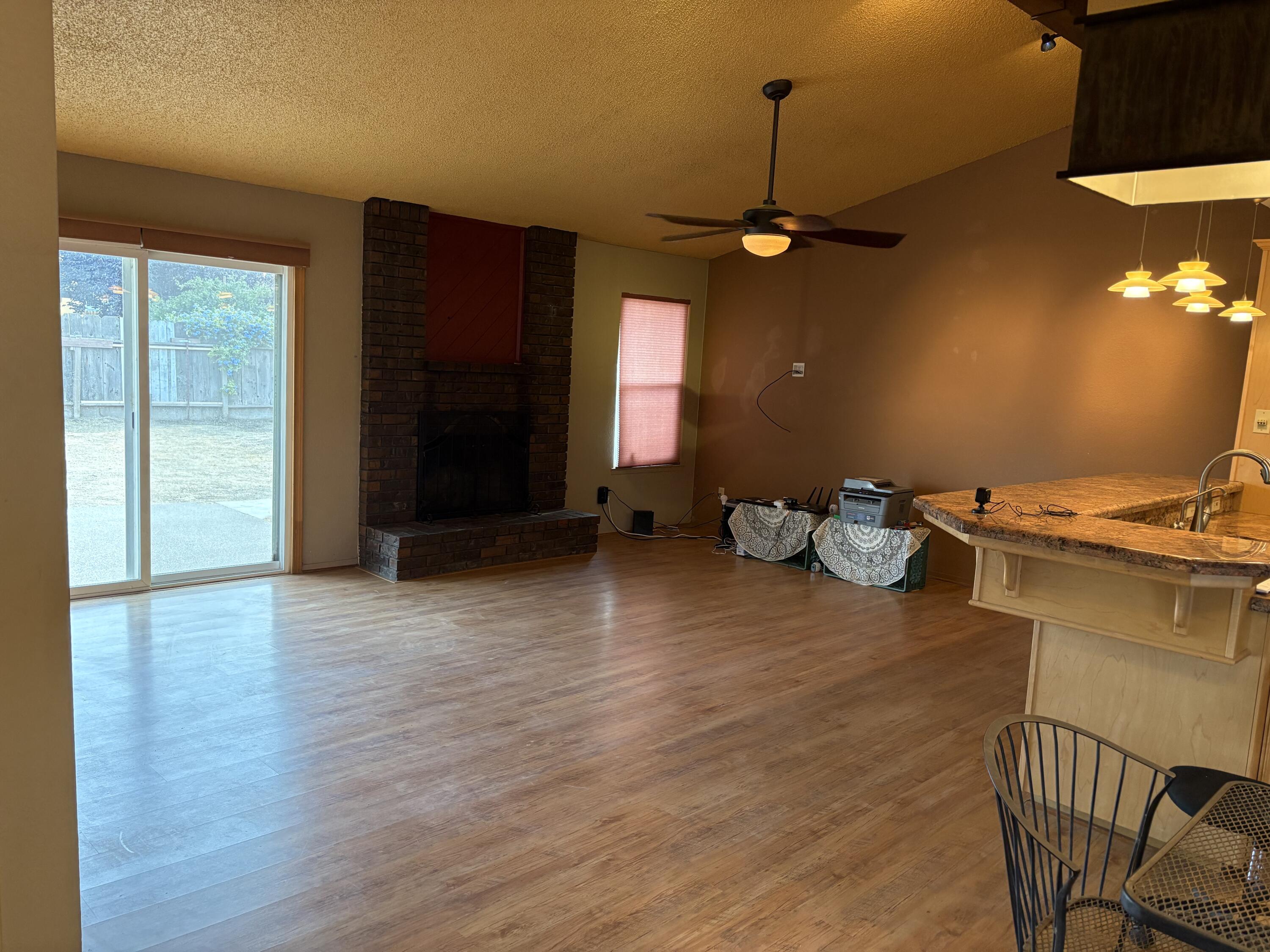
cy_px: 476
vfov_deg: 53.1
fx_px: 954
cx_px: 635
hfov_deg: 67.3
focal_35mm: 26
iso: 250
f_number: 1.6
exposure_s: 1/120
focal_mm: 5.96
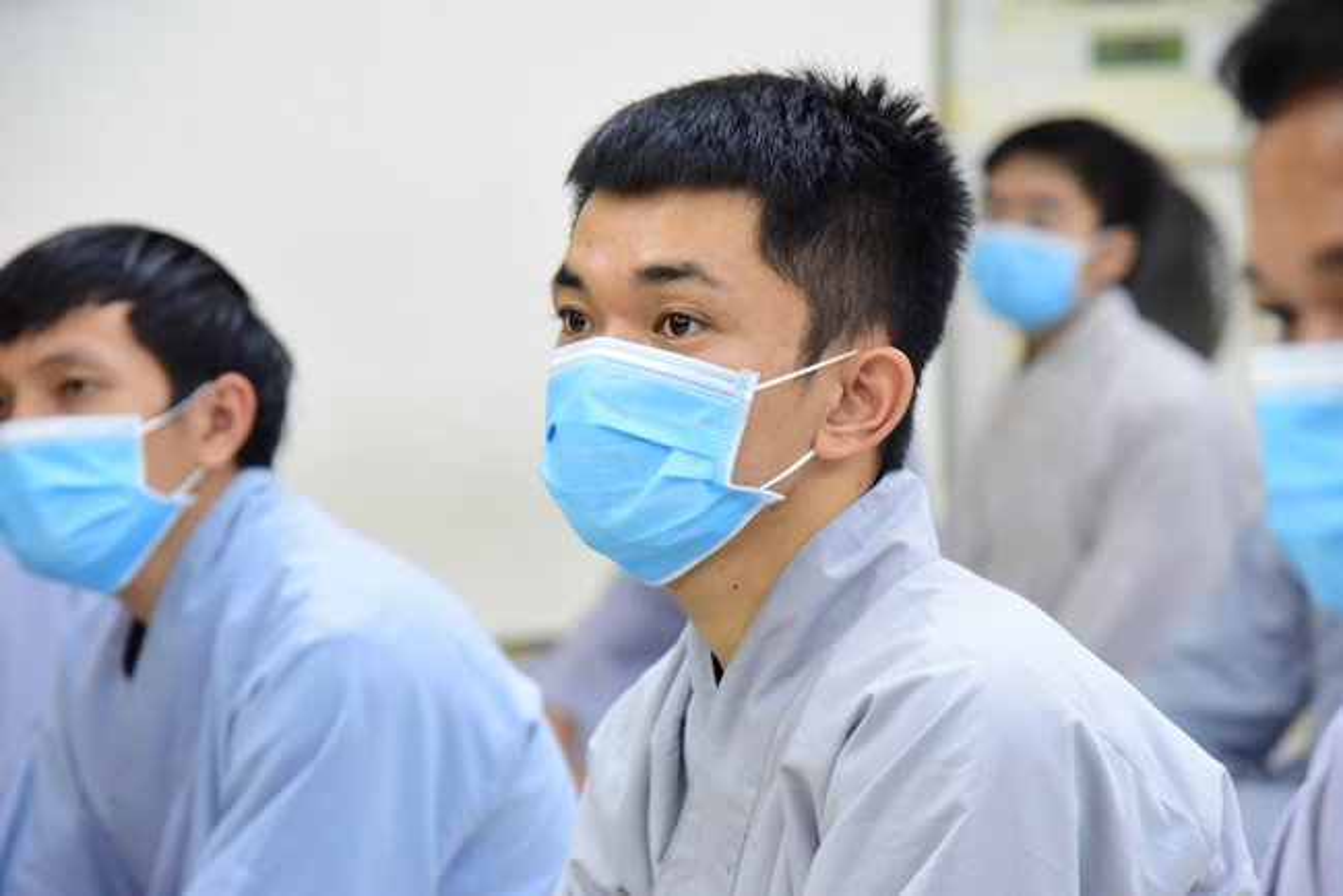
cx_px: 672
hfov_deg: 17.1
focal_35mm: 120
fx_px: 4478
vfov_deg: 11.4
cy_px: 448
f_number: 5
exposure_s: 1/80
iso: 8000
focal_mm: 120
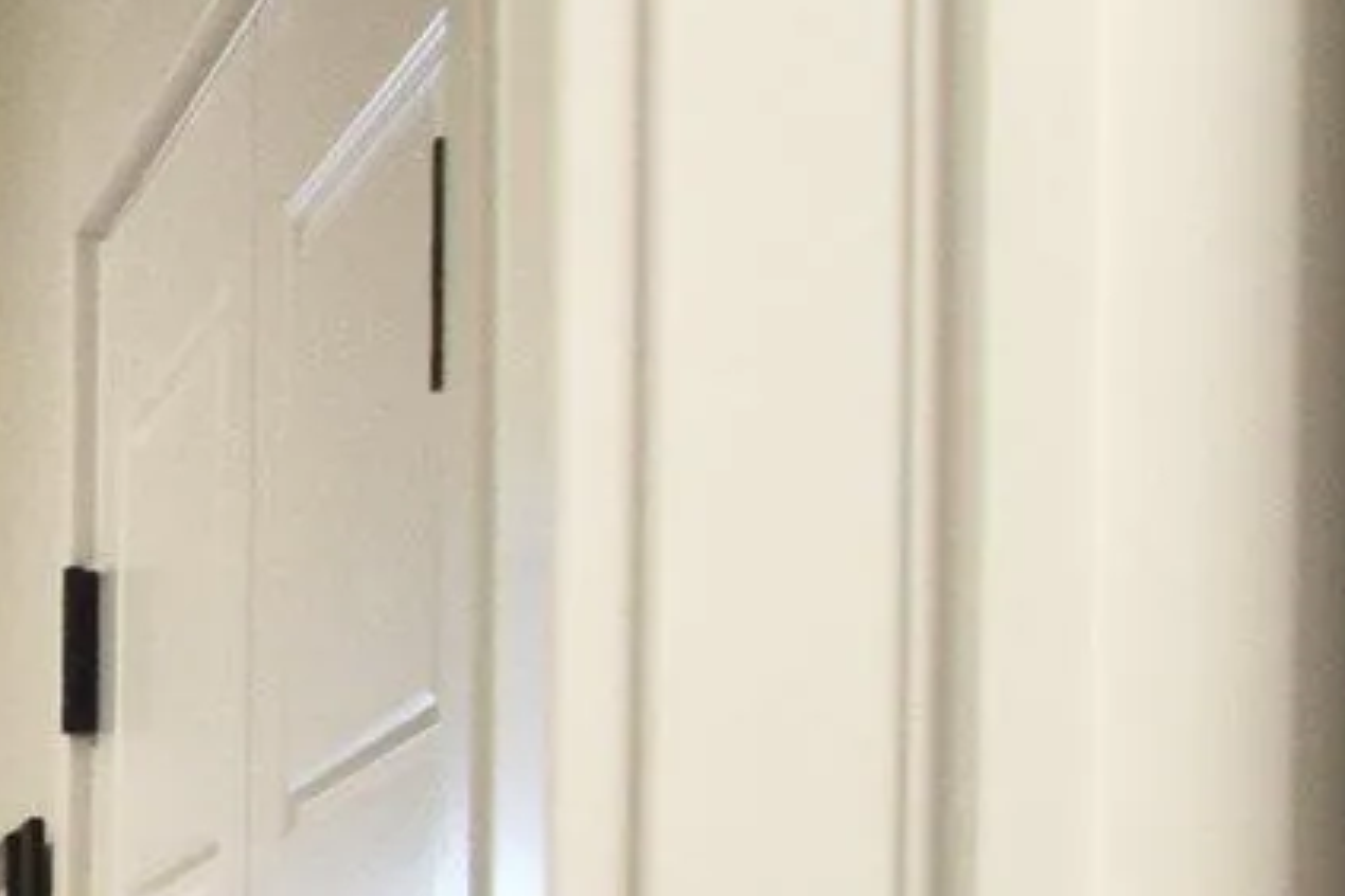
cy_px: 1487
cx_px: -3313
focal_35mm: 196
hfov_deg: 8.1
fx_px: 7322
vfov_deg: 6.9
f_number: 4
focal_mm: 18
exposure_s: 1/60
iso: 400
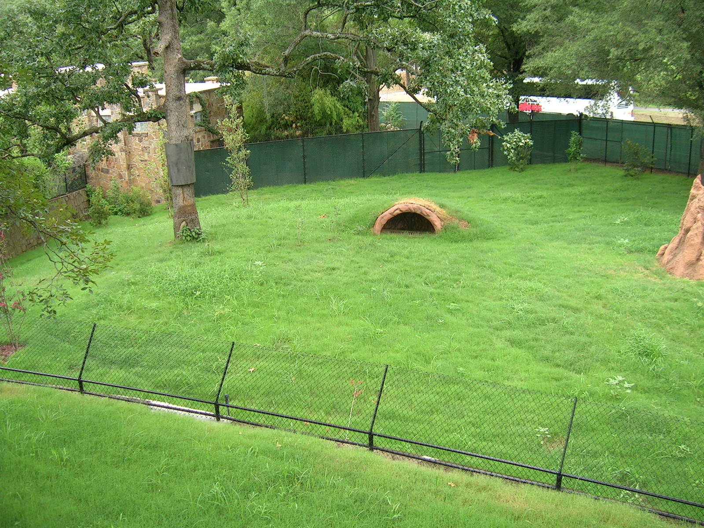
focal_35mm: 35
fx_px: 712
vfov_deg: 40.7
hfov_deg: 52.6
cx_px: 352
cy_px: 264
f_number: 2.8
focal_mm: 5.4
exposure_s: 1/145
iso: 50
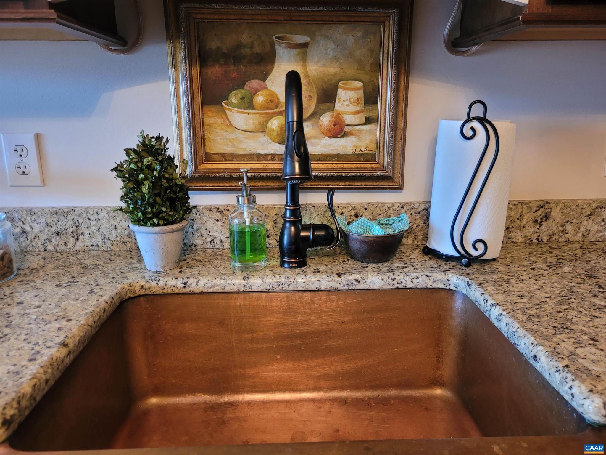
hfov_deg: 67.3
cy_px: 228
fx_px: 455
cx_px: 303
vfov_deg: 53.1
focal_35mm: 26
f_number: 1.8
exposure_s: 1/40
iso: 250
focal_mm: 5.4
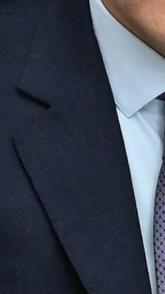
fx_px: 5770
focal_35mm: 742
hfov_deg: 1.6
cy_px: 137
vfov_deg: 2.9
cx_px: -341
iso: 3200
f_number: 4
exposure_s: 1/160
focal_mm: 59
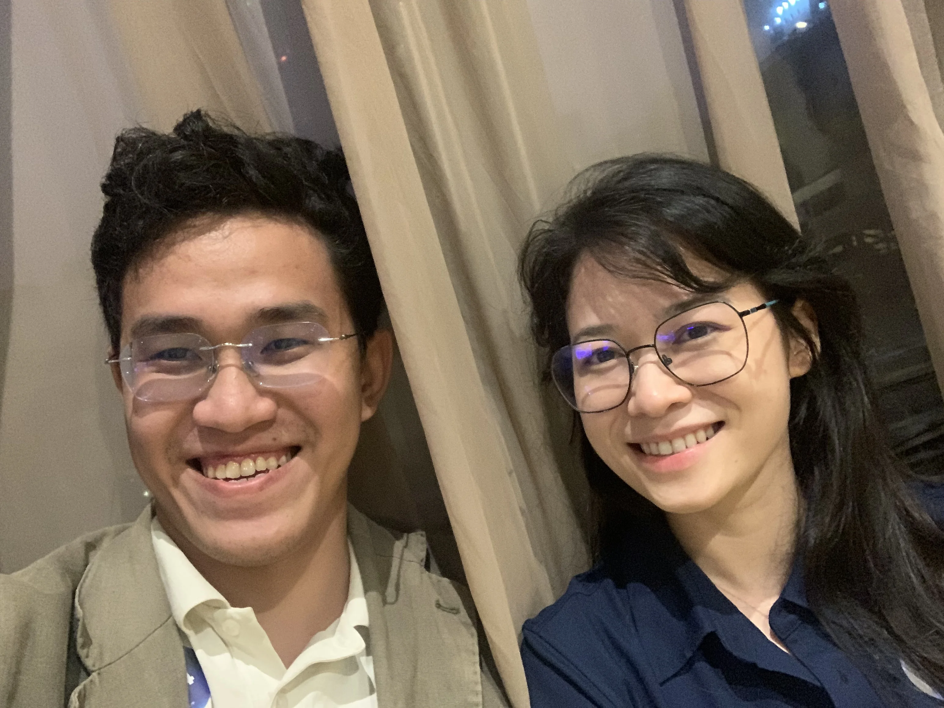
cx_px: 472
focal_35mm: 32
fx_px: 873
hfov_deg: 56.8
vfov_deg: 44.2
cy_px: 354
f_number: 2.2
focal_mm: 2.87
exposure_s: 1/25
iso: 500
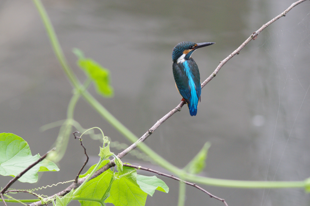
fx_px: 10321
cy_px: 103
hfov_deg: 1.7
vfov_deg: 1.1
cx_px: 155
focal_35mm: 1200
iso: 1600
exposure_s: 1/500
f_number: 9.5
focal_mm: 800
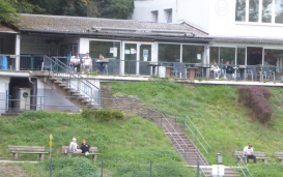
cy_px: 128
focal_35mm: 236
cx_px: 167
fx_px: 1821
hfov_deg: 8.9
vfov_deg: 5.6
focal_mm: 24.2
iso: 400
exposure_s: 1/25
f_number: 7.1
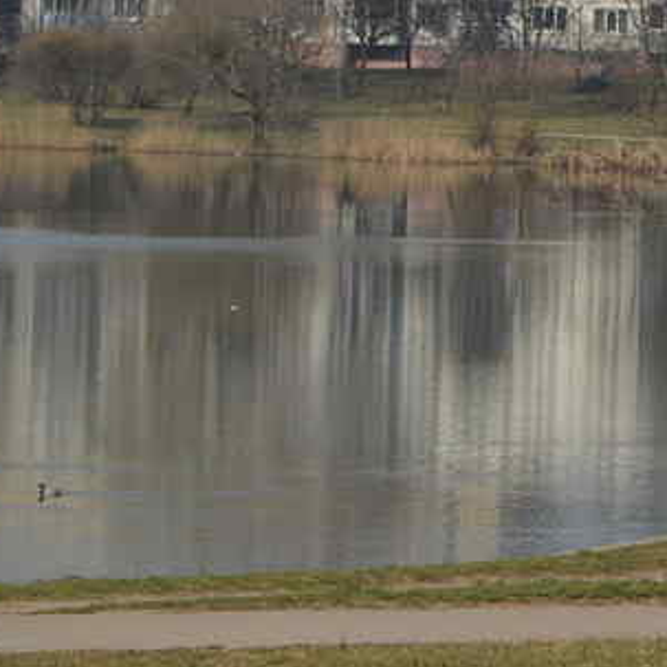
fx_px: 7020
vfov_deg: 5.4
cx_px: 735
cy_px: 161
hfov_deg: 5.4
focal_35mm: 322
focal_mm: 105
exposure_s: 1/500
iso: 140
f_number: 8
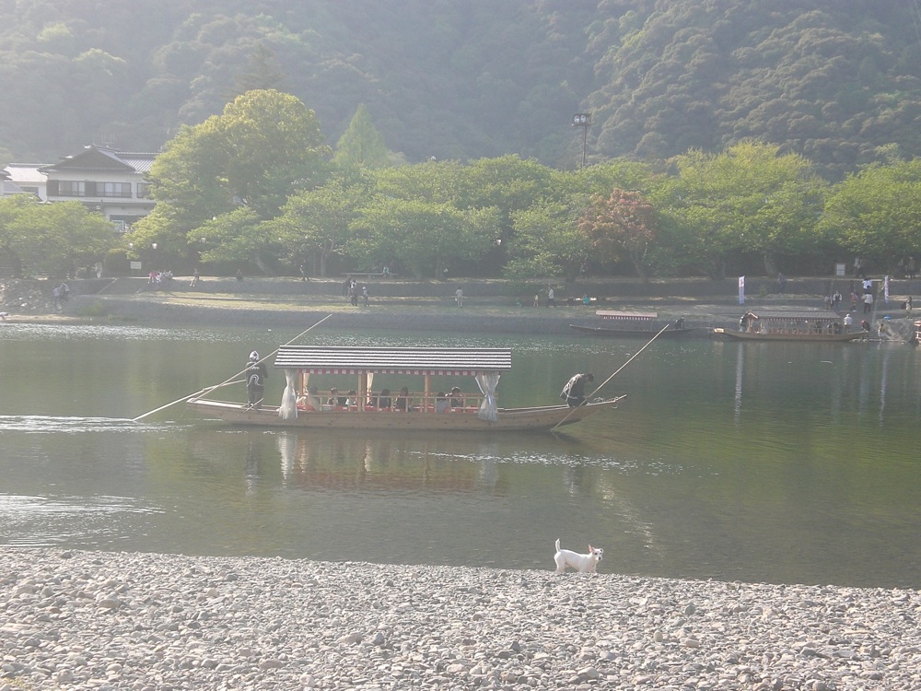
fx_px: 1995
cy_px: 346
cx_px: 460
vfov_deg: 19.6
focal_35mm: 75
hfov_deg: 26.0
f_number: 4.5
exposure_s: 1/160
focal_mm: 12.47
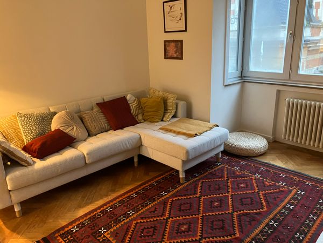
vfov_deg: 49.7
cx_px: 162
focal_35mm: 28
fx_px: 261
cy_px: 122
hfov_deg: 63.4
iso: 500
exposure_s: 1/25
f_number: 1.8
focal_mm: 3.99
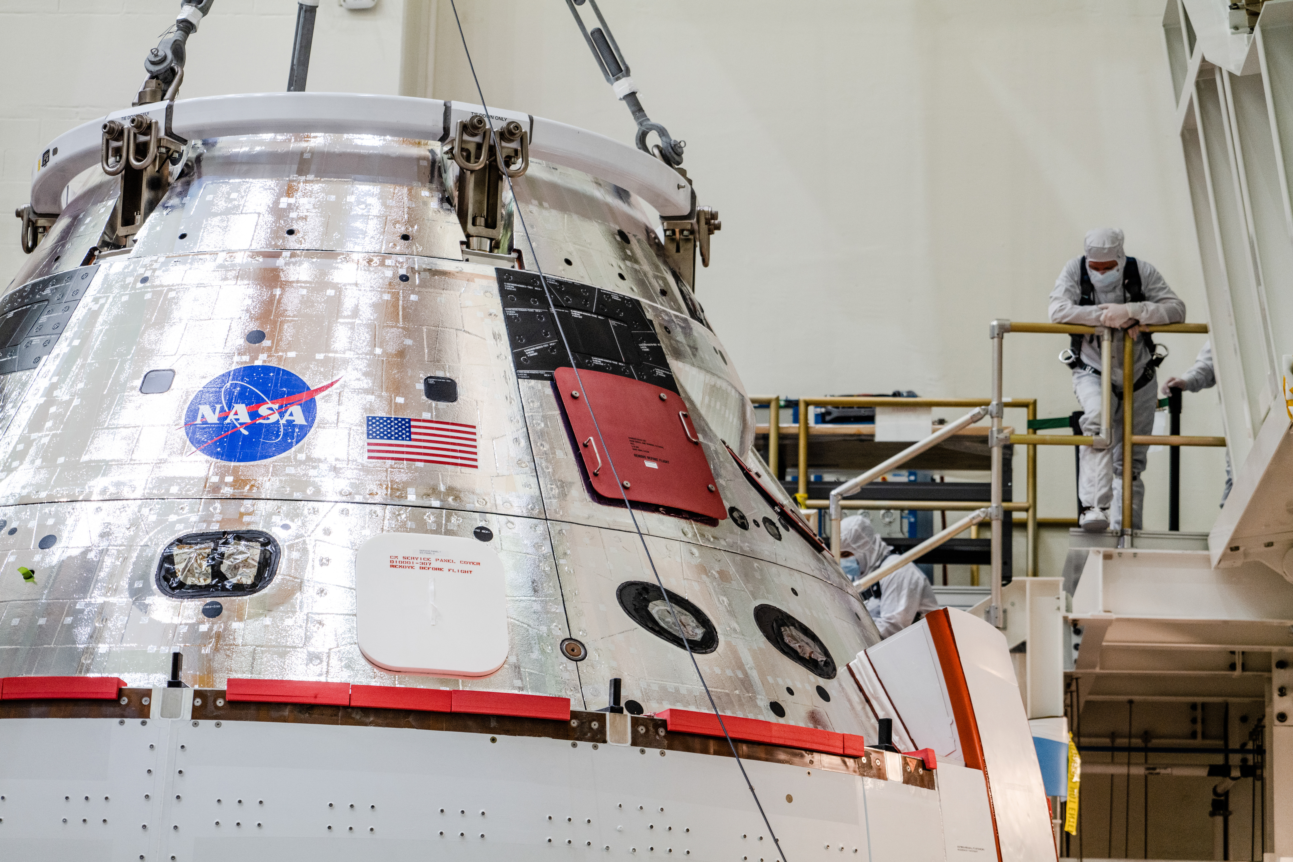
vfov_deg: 13.0
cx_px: 646
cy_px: 431
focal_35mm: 105
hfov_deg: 19.5
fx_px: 3772
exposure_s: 1/200
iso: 800
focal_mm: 105
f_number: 4
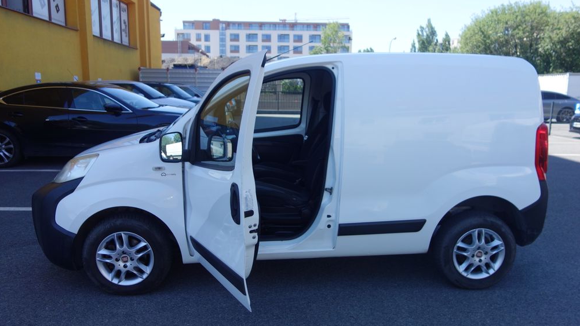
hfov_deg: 64.3
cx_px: 294
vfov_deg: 38.9
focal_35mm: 30
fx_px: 461
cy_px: 174
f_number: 1.8
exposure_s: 1/1250
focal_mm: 10.4
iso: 125
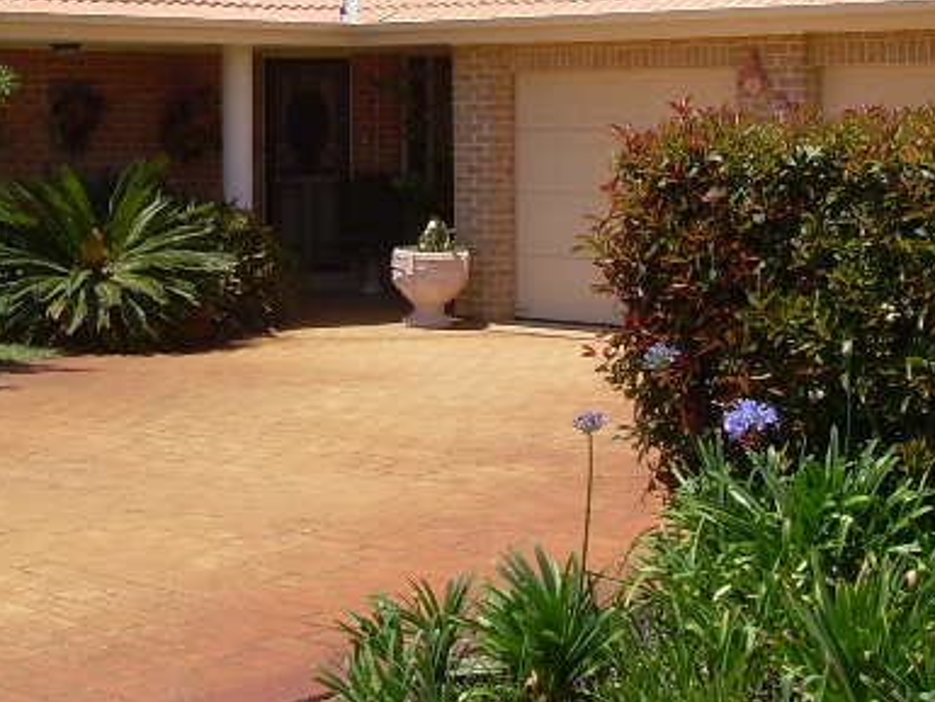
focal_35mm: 79
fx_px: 2135
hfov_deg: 24.7
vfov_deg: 18.2
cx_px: 418
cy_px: -2
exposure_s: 1/324
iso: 50
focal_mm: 6.3
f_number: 4.6
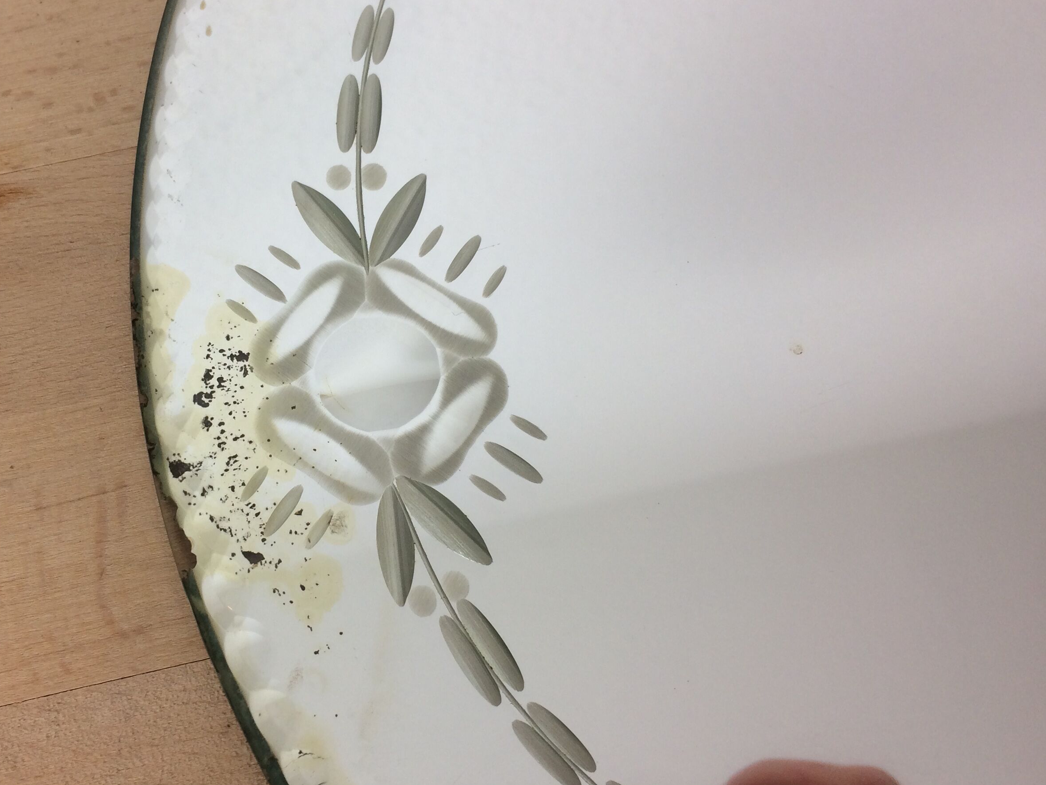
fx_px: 1209
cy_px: 391
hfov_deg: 45.9
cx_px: 333
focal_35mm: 40
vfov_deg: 36.0
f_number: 2.2
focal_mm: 4.15
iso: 40
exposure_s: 1/50
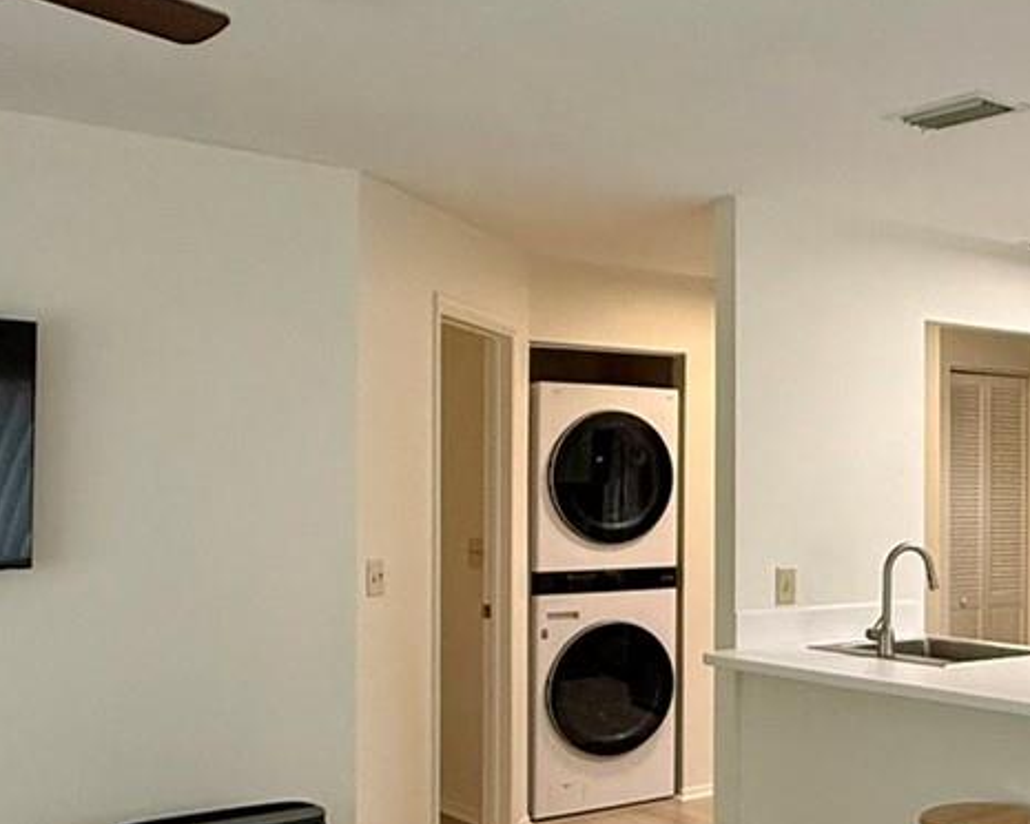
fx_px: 1433
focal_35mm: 47
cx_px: 1010
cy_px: 485
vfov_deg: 32.0
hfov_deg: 36.0
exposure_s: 1/120
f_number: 2.2
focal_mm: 2.22
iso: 250
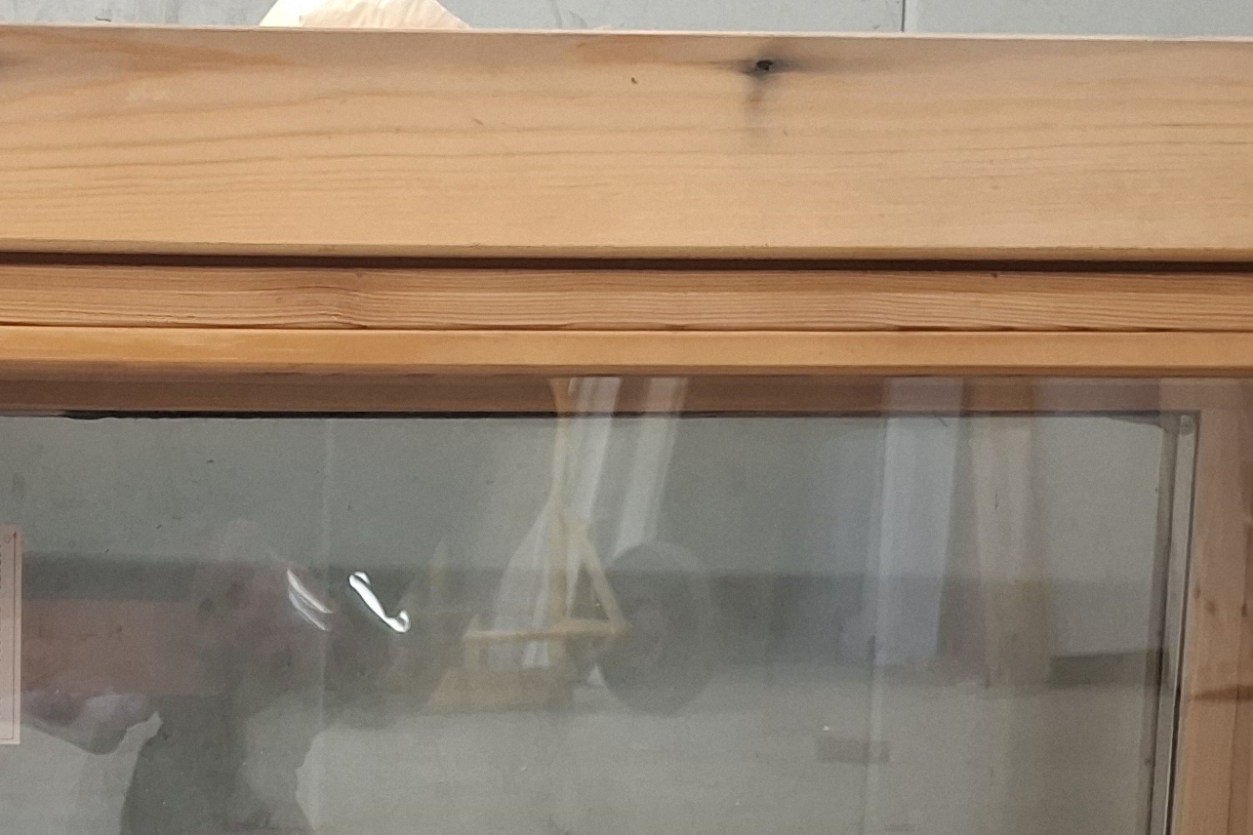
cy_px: 1018
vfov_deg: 17.1
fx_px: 2645
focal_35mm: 76
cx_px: 53
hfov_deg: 25.5
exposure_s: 1/33
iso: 400
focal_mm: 5.54
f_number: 1.8
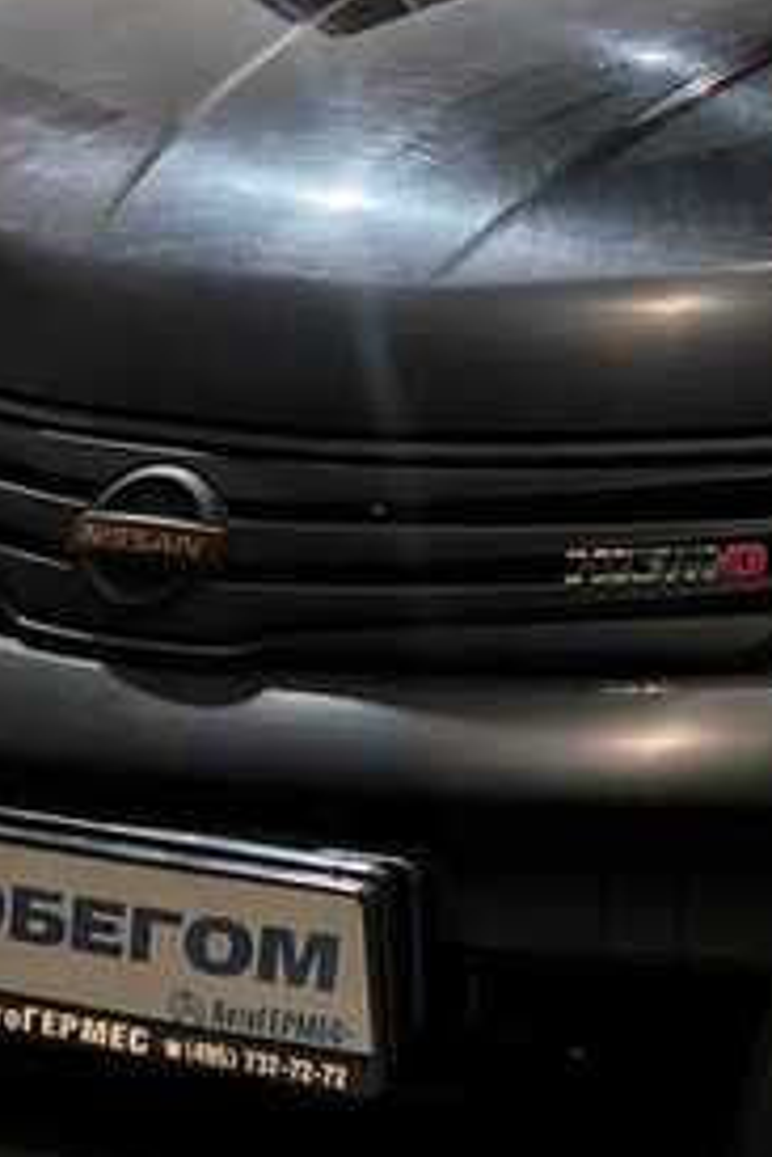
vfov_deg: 16.6
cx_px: 979
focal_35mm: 123
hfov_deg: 10.9
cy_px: 374
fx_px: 3951
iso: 250
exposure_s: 1/50
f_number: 1.9
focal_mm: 6.92
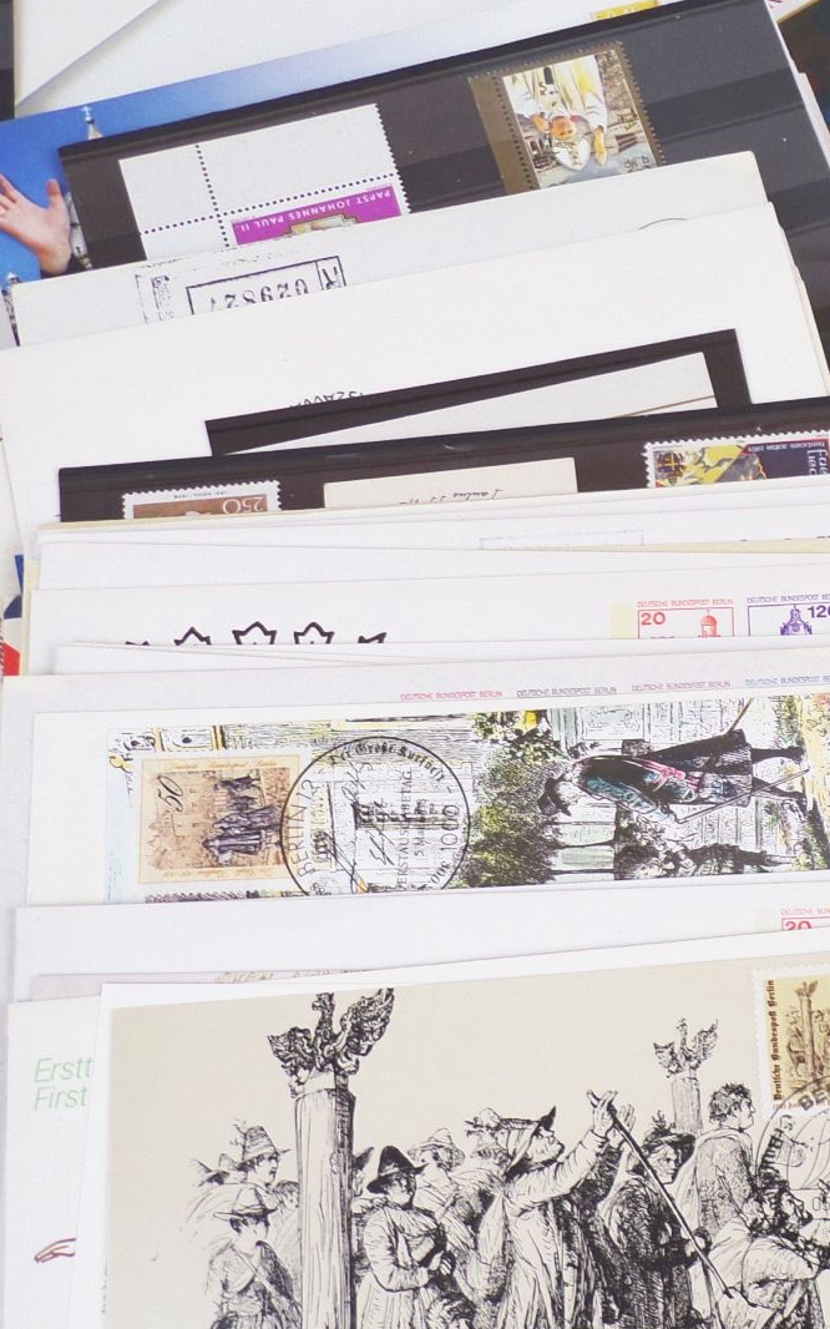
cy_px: 844
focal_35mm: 44
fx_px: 1593
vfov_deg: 44.8
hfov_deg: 27.1
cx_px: 884
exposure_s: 1/58
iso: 80
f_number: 3
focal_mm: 4.3
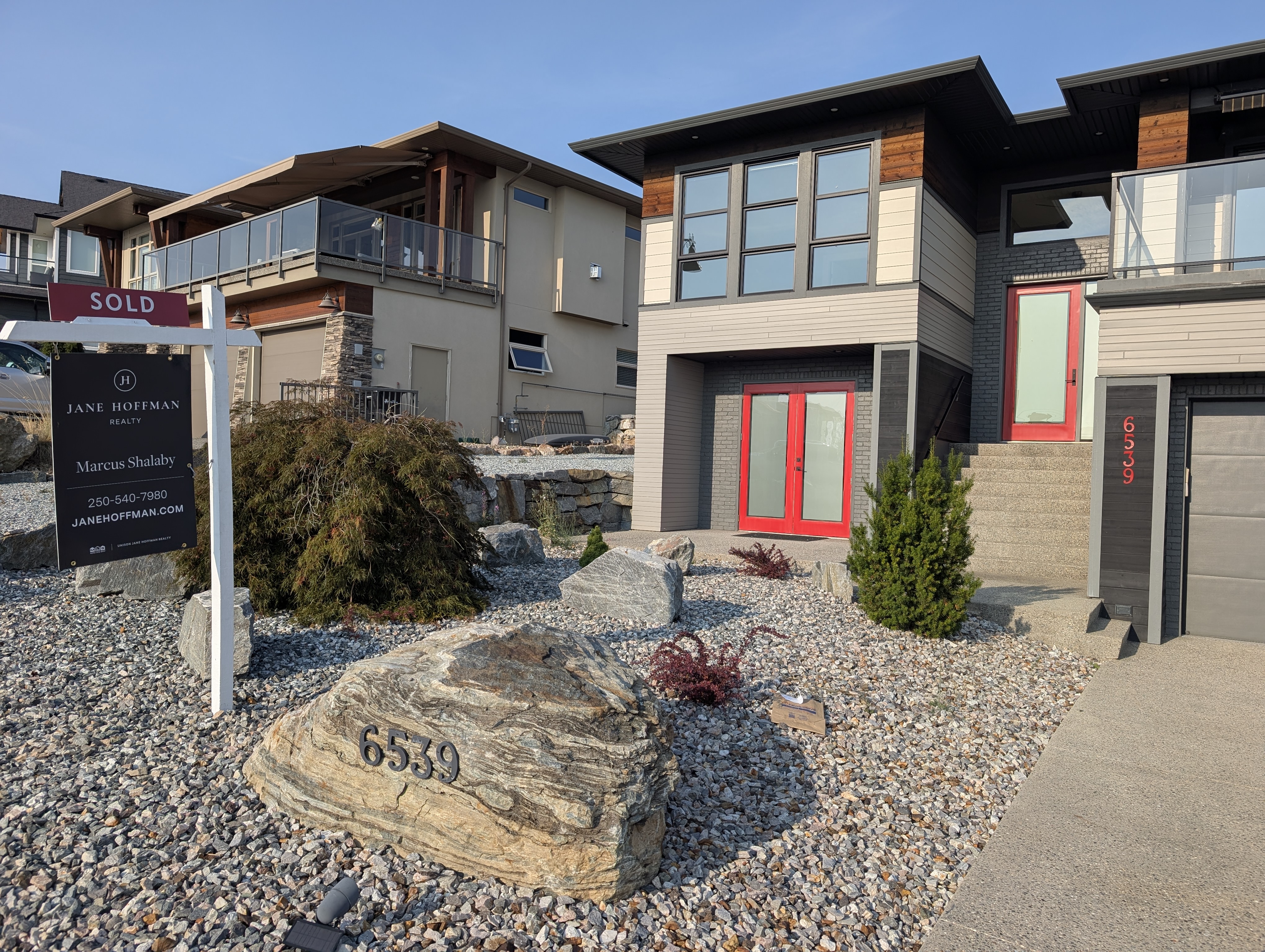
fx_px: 878
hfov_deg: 71.5
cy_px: 476
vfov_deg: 56.9
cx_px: 632
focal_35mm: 24
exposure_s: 1/1193
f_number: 1.68
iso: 19
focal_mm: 6.9
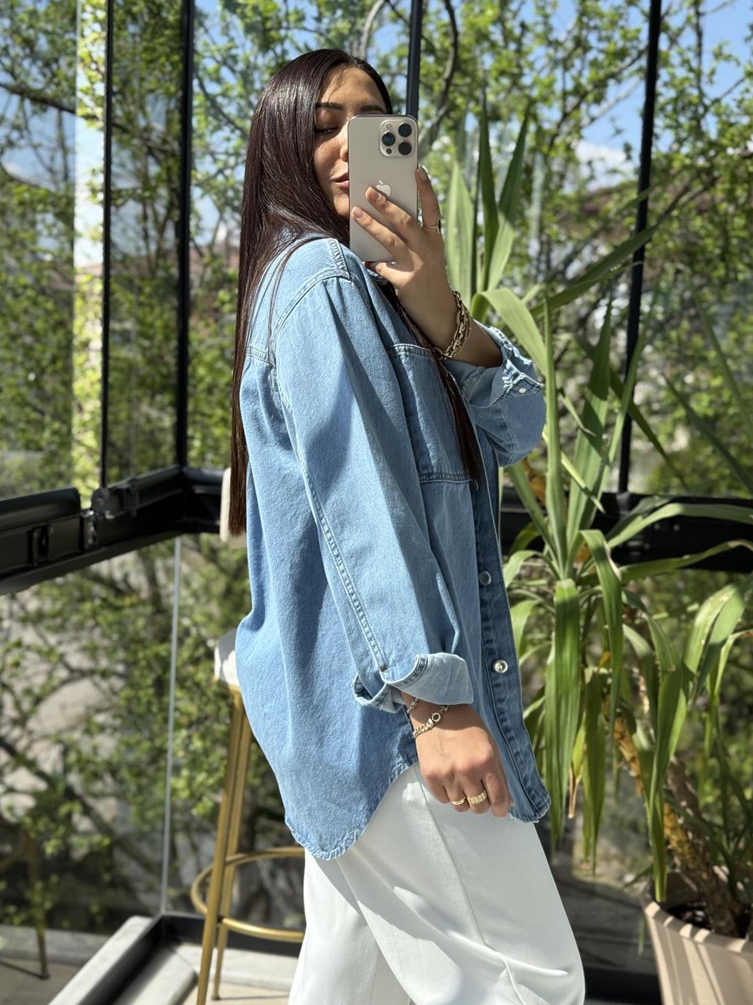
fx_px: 1422
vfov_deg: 38.9
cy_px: 511
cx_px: 379
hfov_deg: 29.7
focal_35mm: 49
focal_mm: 6.76
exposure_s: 1/917
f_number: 1.78
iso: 64
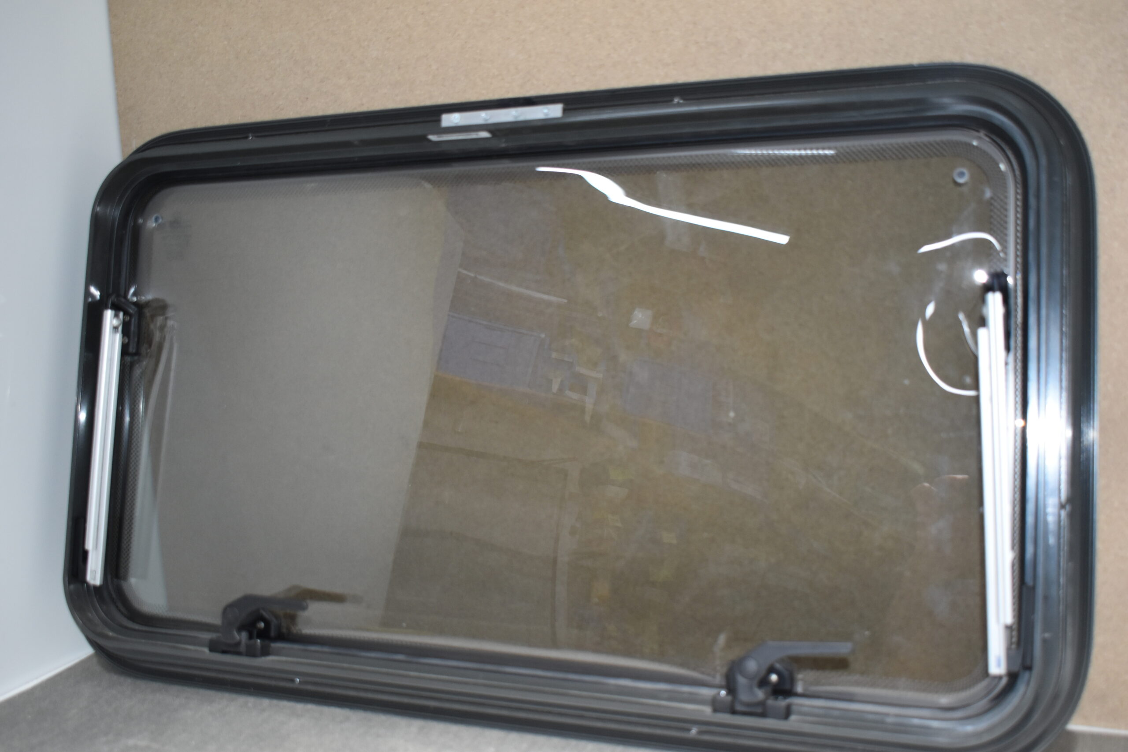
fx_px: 1128
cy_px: 376
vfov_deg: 36.9
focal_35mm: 36
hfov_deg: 53.1
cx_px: 564
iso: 800
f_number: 4
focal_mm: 24
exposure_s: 1/125
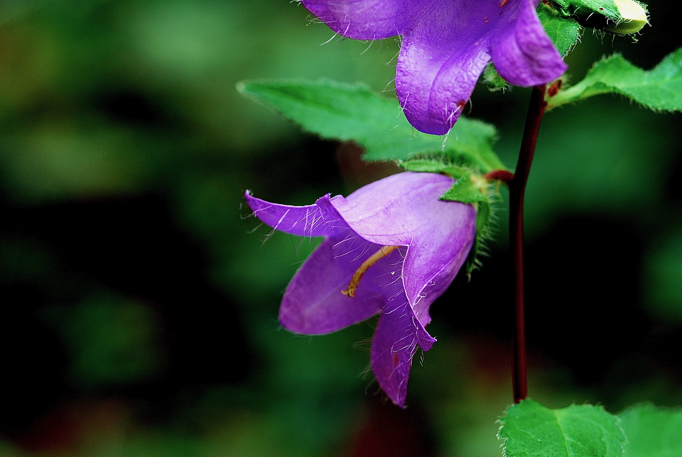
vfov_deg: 8.7
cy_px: 228
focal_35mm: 158
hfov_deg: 13.0
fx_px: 2987
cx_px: 341
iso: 160
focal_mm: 105
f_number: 10
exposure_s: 1/8
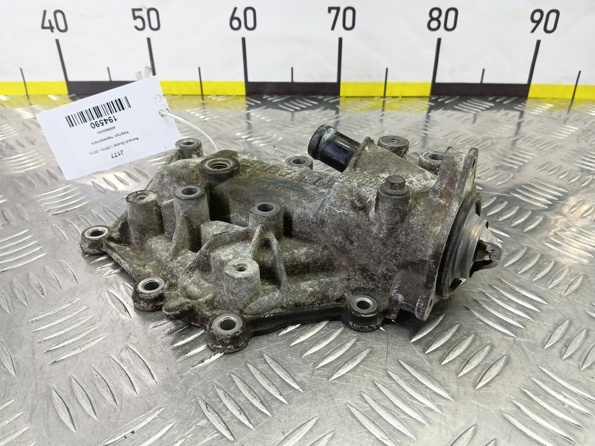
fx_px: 395
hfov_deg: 73.9
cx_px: 298
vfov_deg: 58.9
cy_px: 223
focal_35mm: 23
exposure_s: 1/50
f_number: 1.6
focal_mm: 4.11
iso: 148
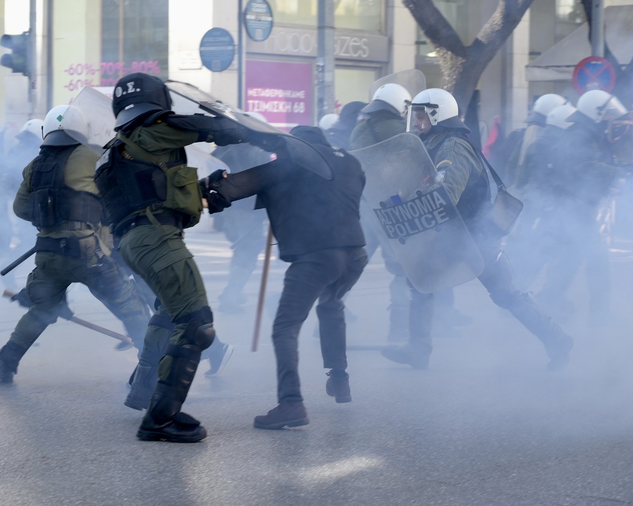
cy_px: 250
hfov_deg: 23.8
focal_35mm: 80
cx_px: 278
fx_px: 1499
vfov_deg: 19.2
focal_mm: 70
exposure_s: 1/160
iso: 100
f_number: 4
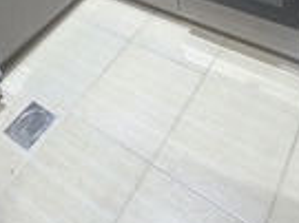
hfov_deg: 42.9
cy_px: -127
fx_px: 380
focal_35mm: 44
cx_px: 163
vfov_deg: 24.2
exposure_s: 1/50
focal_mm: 2.2
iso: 400
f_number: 1.9
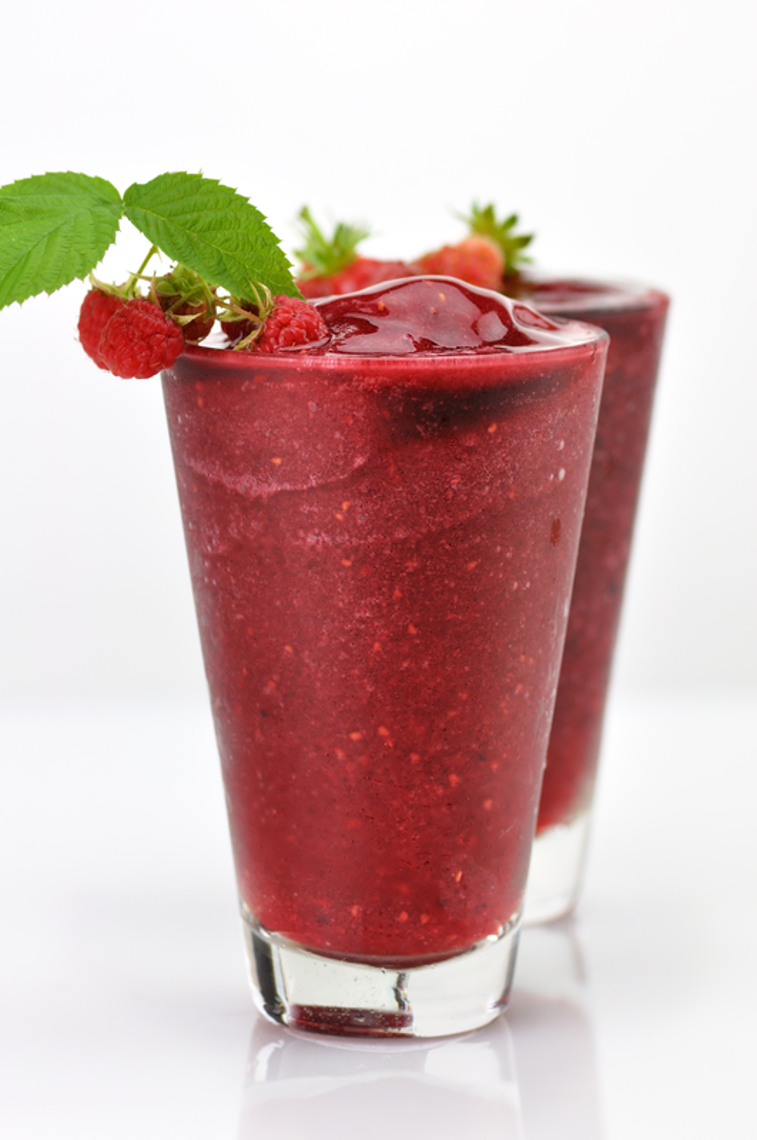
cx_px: 378
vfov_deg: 13.1
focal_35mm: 158
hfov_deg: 8.7
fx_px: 4983
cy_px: 570
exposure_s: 1/200
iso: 250
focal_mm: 105
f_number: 7.1
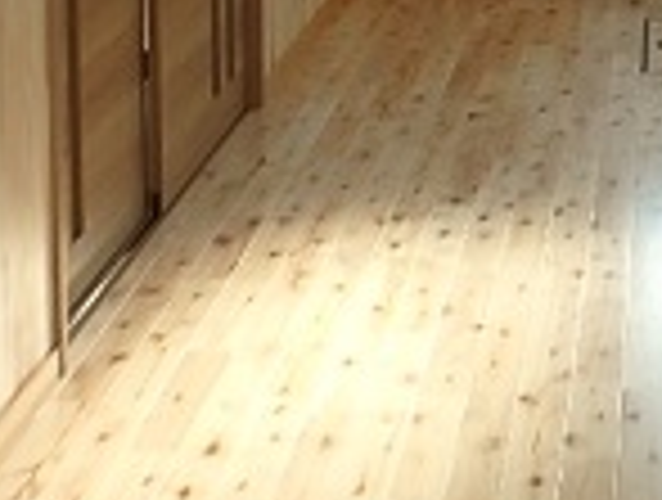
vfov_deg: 14.3
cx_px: 775
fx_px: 1802
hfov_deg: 19.7
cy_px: -336
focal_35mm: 94
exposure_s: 1/125
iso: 125
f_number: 3.5
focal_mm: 3.7
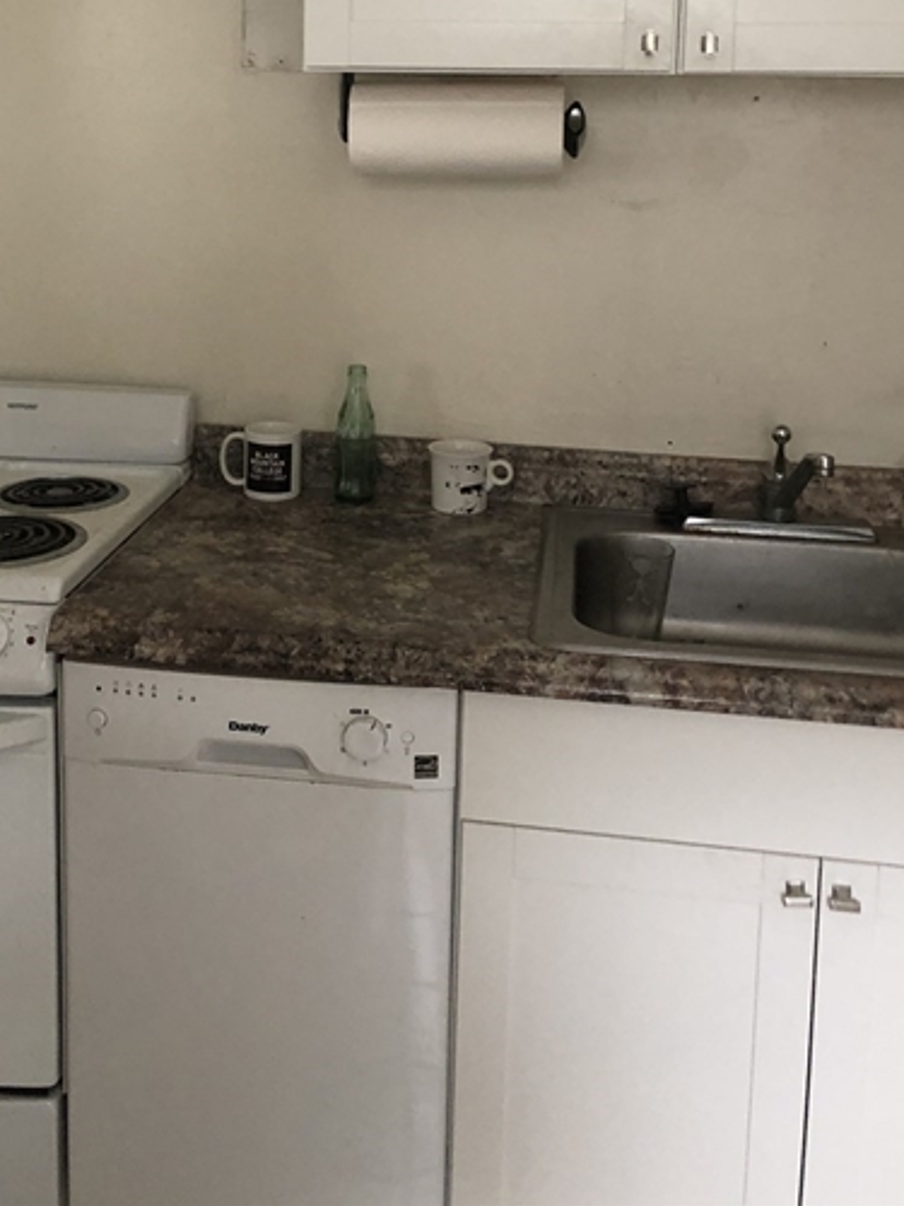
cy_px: 285
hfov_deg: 33.4
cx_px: 337
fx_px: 1497
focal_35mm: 43
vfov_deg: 42.4
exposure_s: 1/9
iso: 100
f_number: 1.8
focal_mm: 3.99
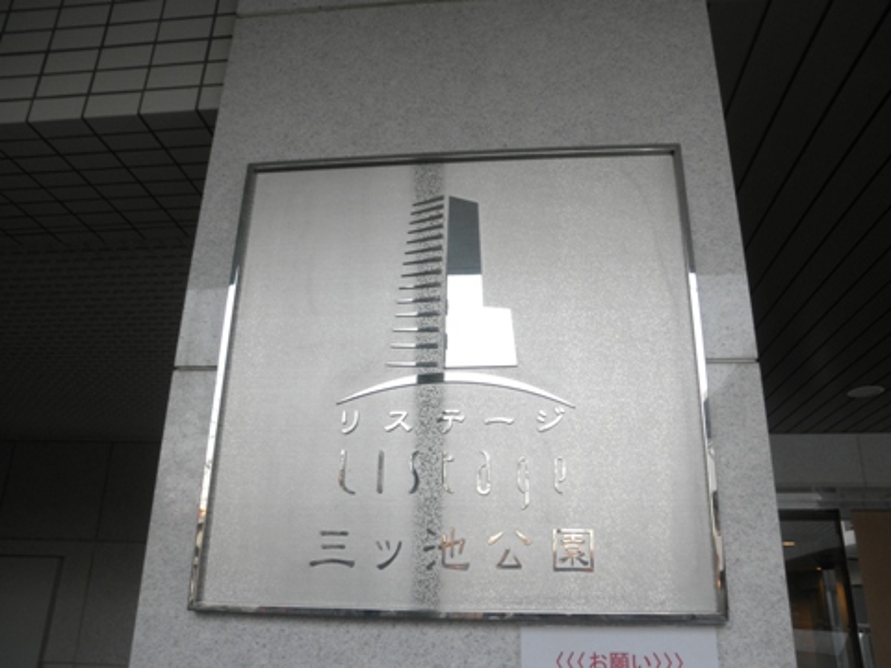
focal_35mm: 28
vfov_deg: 49.7
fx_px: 721
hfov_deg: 63.4
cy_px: 334
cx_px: 446
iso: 80
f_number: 3
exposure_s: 1/30
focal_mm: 5
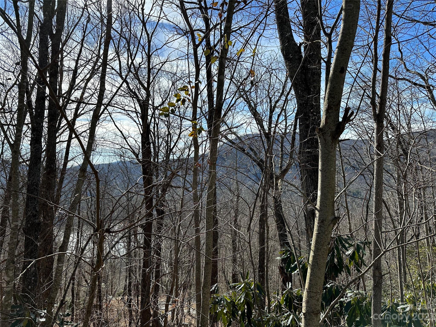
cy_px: 164
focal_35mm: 24
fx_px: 302
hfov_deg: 71.6
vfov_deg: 56.8
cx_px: 218
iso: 80
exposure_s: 1/2882
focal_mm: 6.86
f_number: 1.78
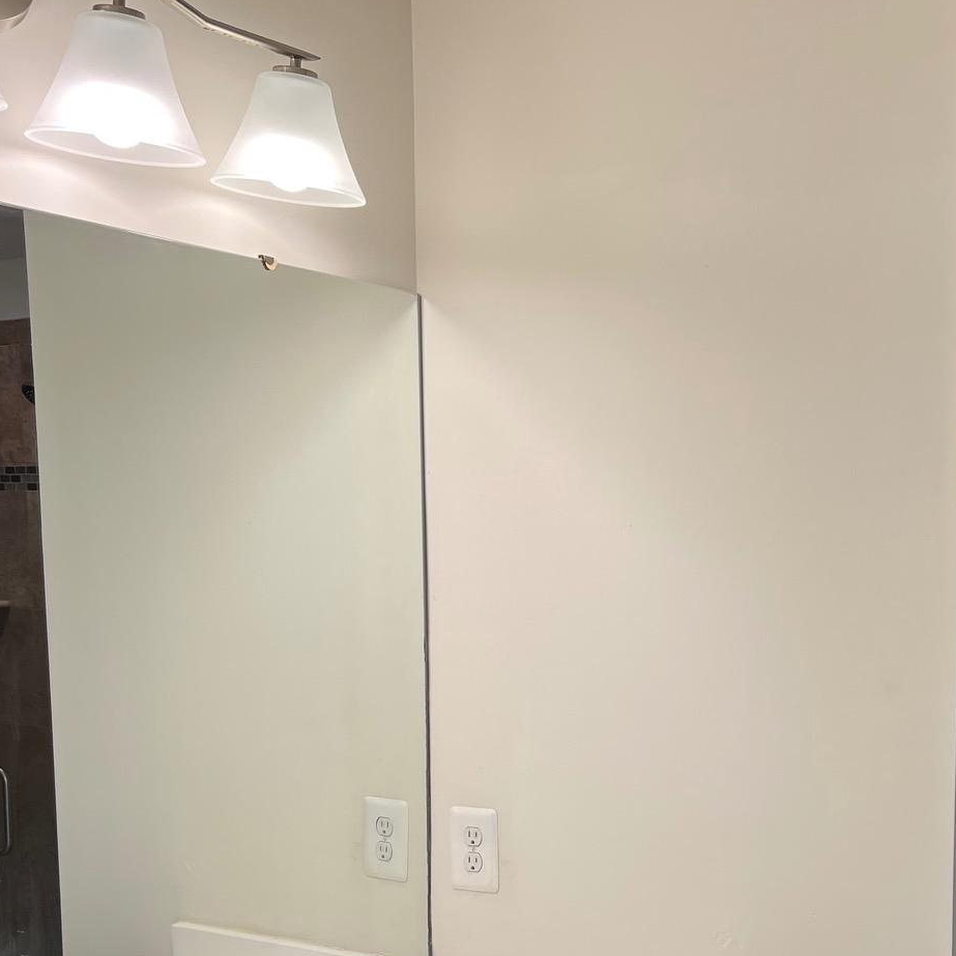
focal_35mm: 51
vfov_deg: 32.8
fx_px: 1594
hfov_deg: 32.4
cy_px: 717
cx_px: 783
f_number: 1.5
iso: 32
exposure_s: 1/120
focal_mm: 5.7
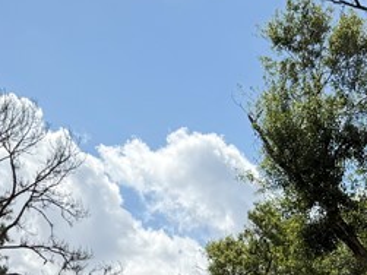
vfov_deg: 13.9
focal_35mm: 98
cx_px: 85
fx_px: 1039
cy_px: 448
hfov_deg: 19.9
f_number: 1.78
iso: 80
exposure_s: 1/9091
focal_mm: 6.76
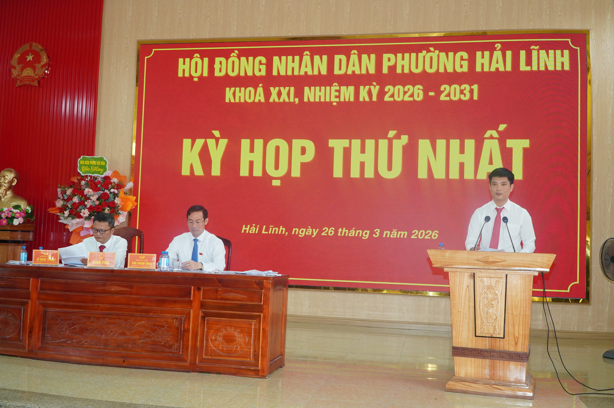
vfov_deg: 39.9
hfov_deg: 57.3
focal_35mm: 33
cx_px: 307
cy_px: 204
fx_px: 562
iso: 1000
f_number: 8
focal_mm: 22
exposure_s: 1/60
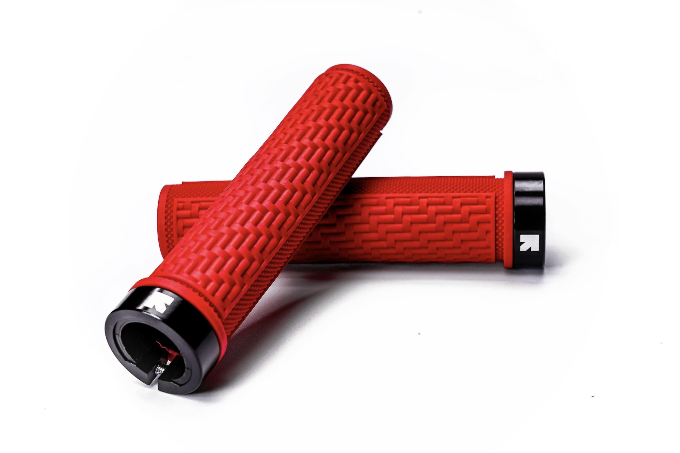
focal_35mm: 70
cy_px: 226
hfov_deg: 28.8
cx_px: 340
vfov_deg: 19.5
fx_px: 1322
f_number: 13
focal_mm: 70
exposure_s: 1/8
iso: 100
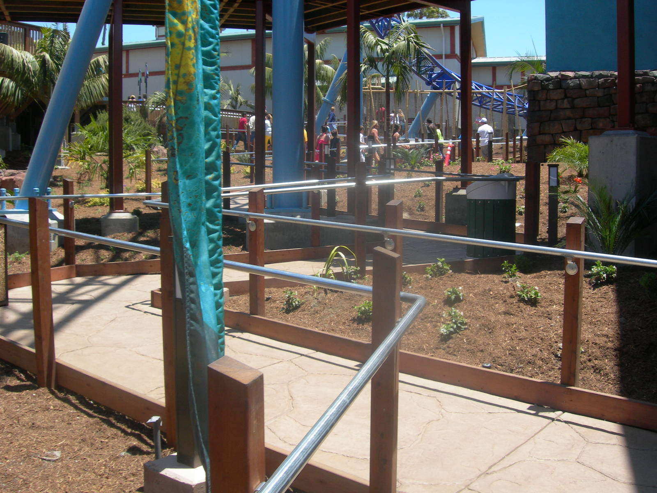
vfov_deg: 37.7
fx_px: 721
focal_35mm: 38
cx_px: 328
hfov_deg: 49.0
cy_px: 246
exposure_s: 1/264
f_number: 4.8
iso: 50
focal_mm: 7.8
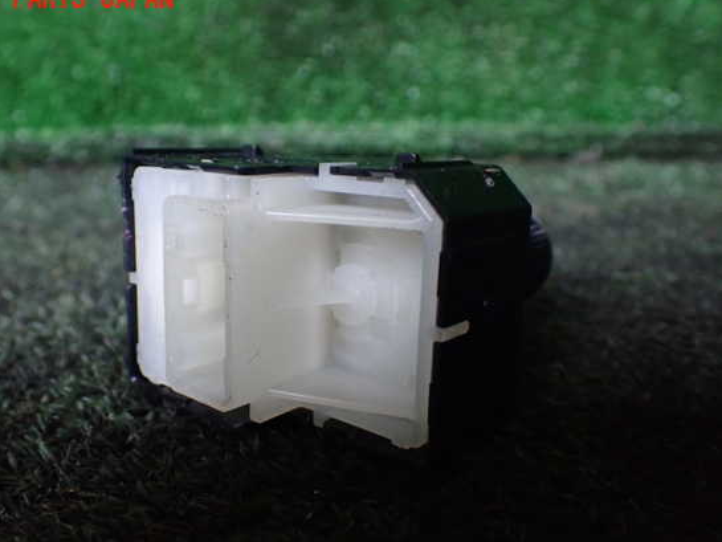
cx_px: 330
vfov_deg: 43.0
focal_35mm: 33
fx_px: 688
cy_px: 281
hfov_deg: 55.3
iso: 1000
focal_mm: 5.4
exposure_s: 1/30
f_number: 2.3
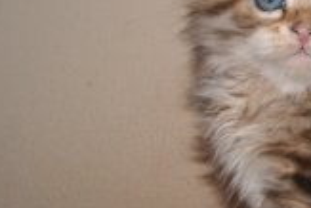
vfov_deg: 14.3
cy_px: 103
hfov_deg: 20.3
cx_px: 340
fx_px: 830
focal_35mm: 96
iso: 400
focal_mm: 26
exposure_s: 1/60
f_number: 5.6
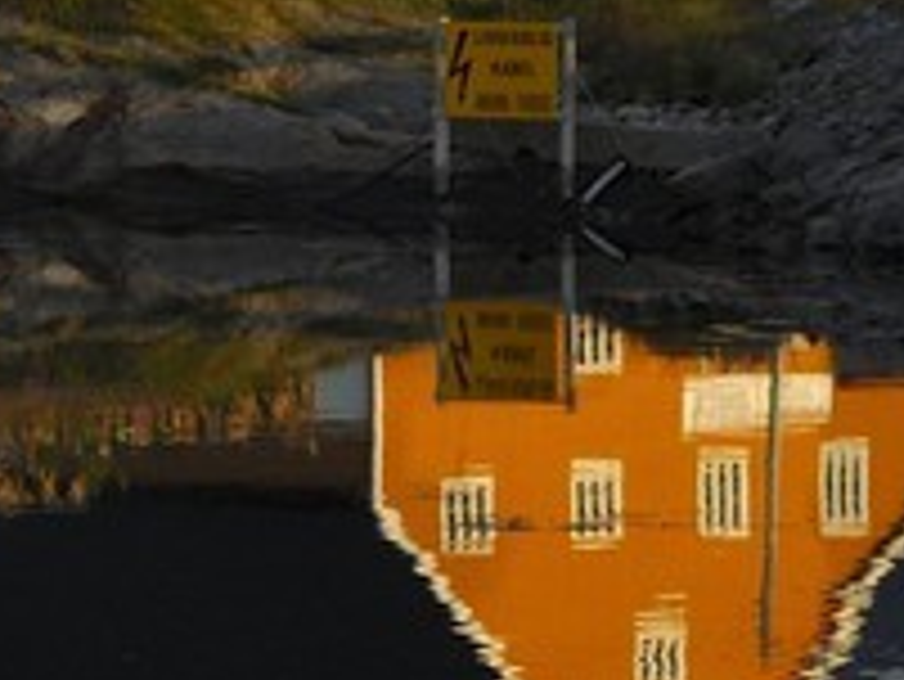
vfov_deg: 4.6
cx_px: -2361
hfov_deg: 5.5
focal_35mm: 321
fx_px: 8388
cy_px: -72
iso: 100
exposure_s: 1/160
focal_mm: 28
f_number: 6.7
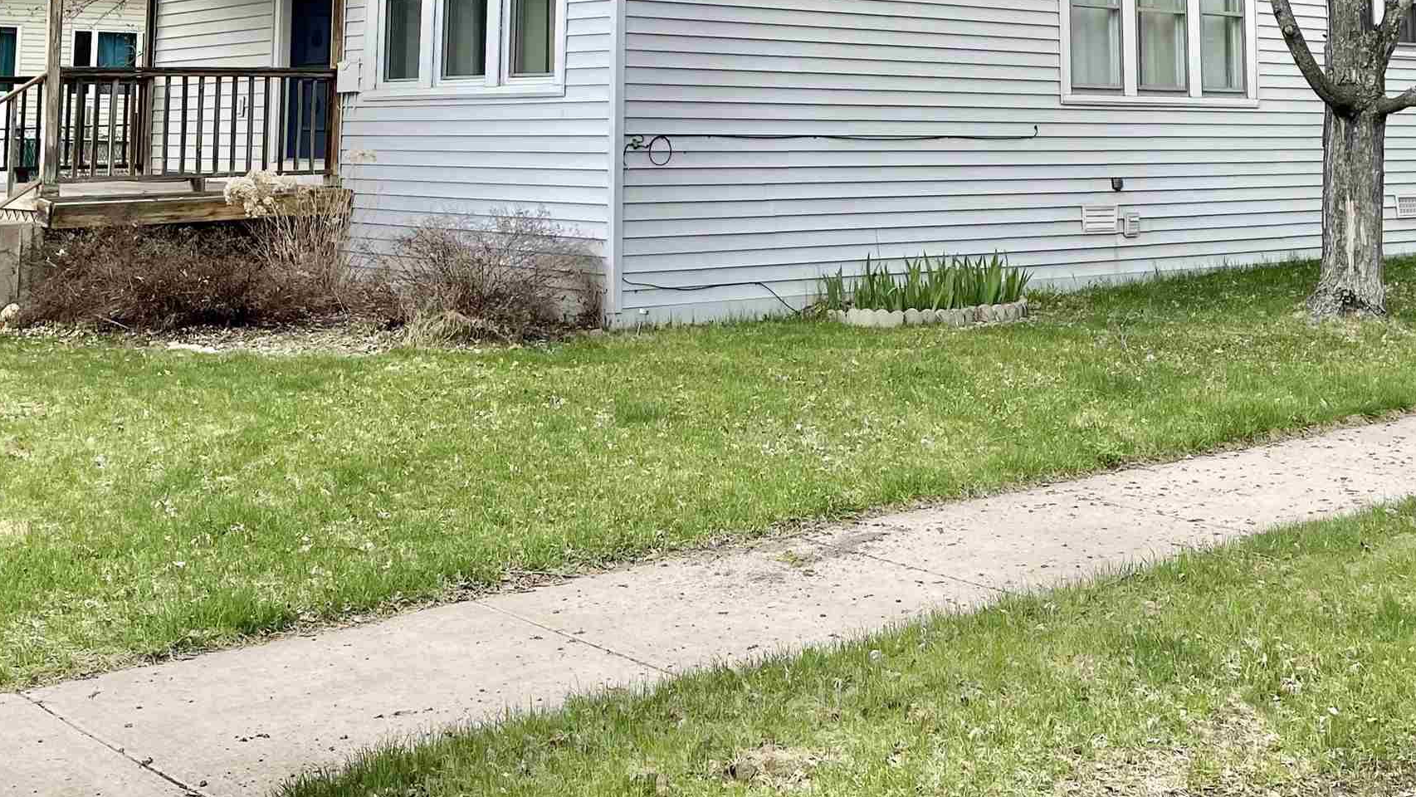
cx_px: 762
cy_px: -143
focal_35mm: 51
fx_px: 1915
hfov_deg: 40.6
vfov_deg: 21.9
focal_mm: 5.1
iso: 32
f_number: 1.6
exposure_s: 1/1534
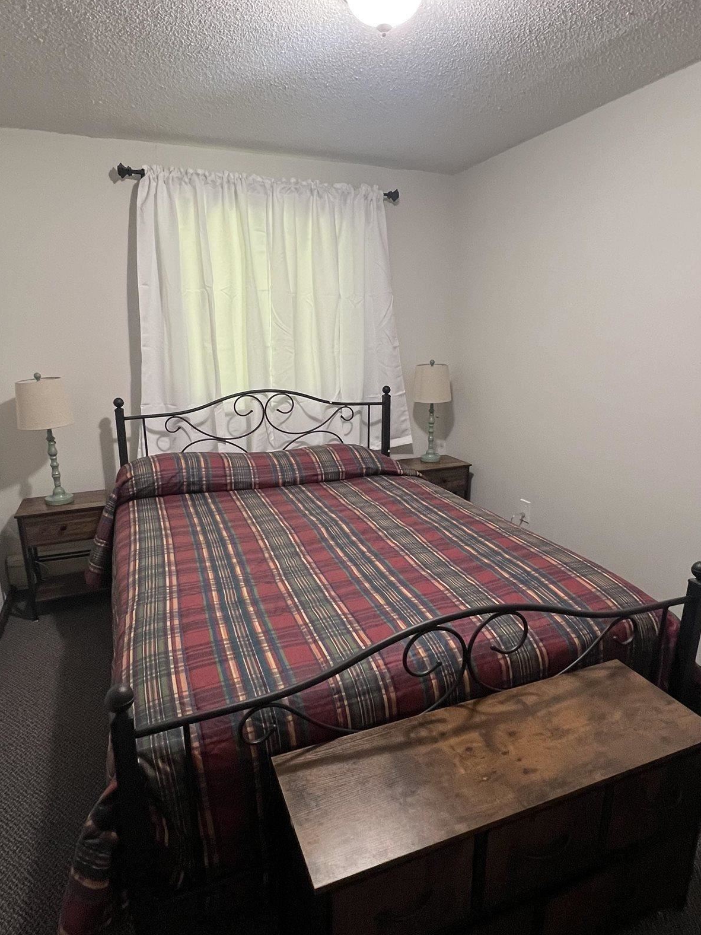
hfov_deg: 68.7
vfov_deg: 84.7
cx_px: 340
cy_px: 469
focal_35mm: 19
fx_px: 513
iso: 320
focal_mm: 1.57
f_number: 1.8
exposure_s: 1/60
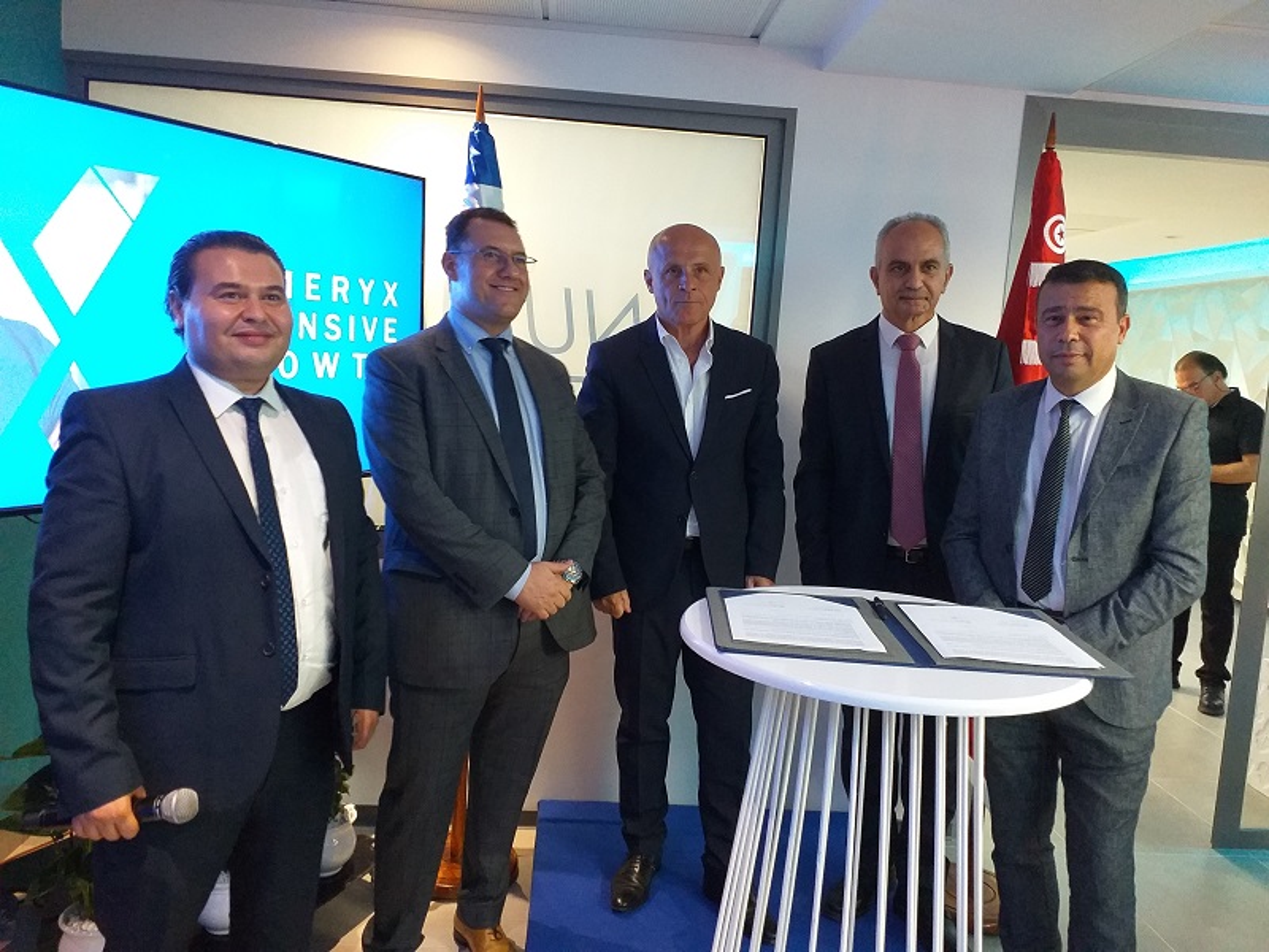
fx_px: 953
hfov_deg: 67.3
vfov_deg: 53.1
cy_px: 476
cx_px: 634
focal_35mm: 26
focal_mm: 3.6
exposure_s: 1/25
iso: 250
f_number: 1.9
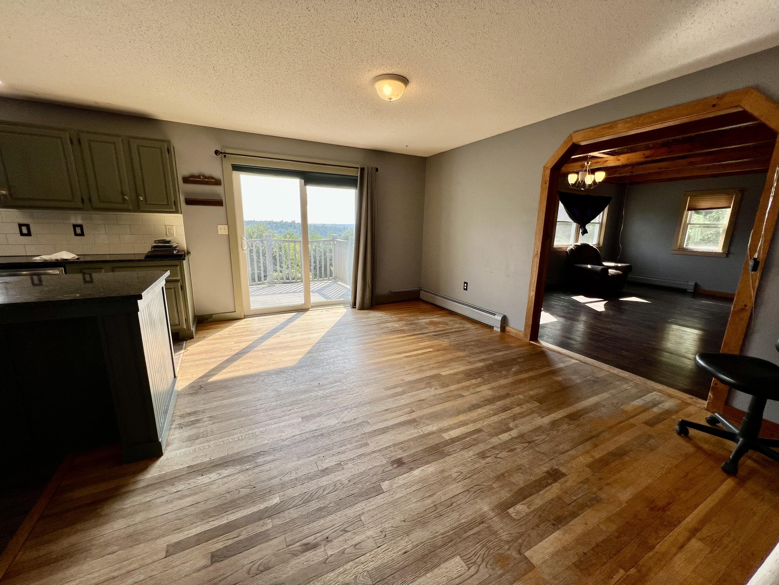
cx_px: 390
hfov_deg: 106.2
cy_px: 292
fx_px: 293
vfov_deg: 89.9
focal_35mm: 13
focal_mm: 1.57
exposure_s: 1/230
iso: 32
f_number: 1.8
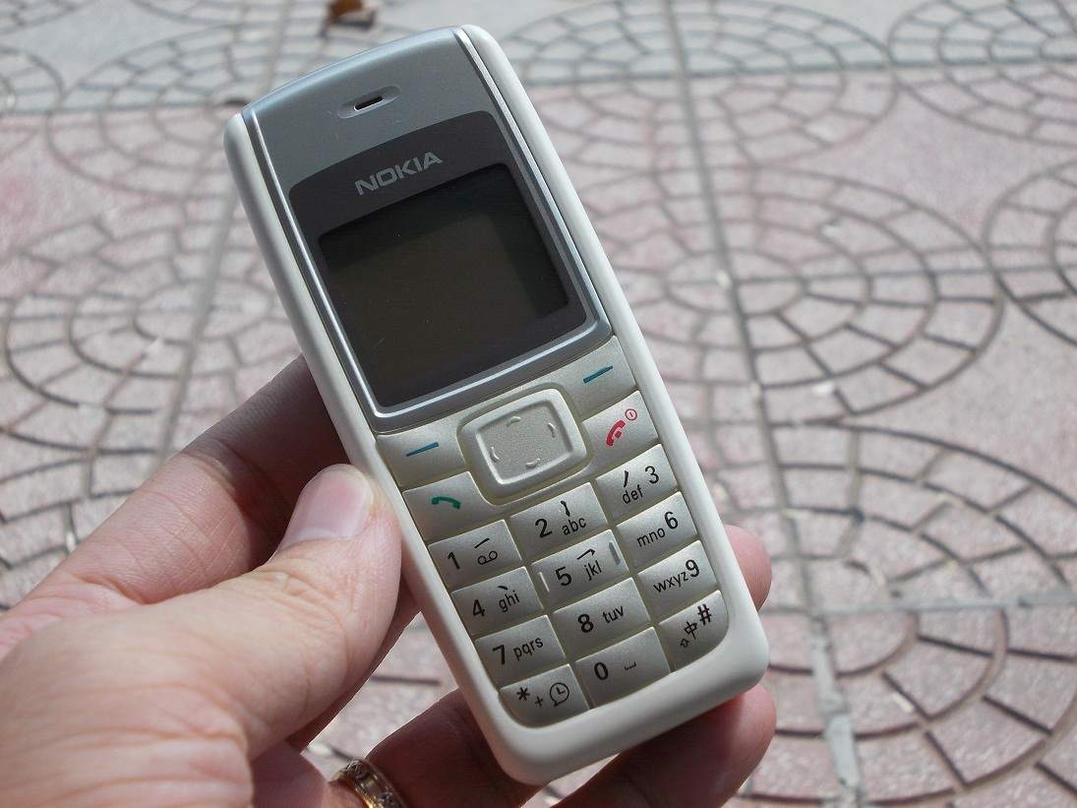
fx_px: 1867
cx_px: 538
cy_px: 404
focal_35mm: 60
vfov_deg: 24.4
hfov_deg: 32.2
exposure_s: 1/400
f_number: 4
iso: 80
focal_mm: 8.5
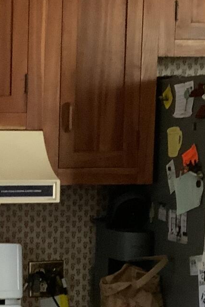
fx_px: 1195
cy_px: 279
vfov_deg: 14.5
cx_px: -50
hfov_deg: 9.6
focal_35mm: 140
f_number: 1.8
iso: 200
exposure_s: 1/40
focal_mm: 3
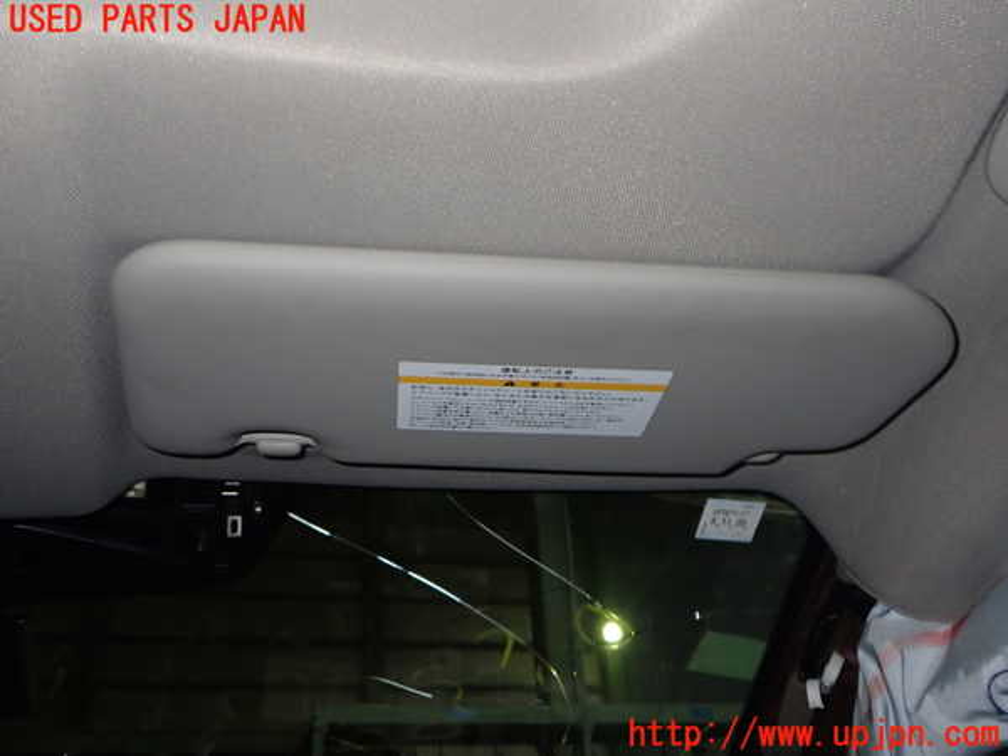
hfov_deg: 60.0
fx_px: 874
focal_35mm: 30
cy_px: 378
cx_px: 504
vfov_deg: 46.8
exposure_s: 1/30
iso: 320
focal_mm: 5.4
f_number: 6.3
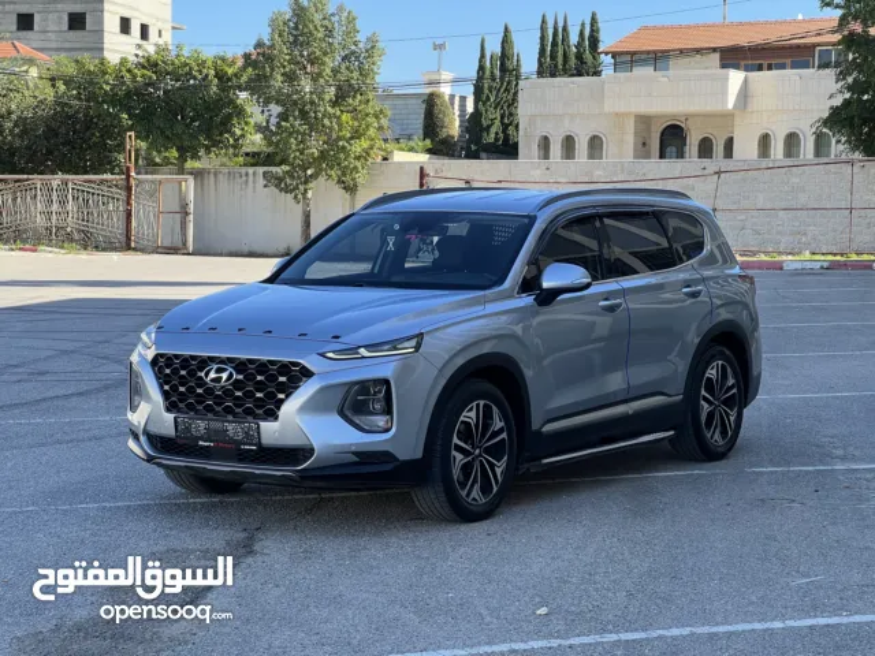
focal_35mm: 77
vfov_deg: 19.1
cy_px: 328
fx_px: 1946
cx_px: 438
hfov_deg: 25.3
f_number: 2.8
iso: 32
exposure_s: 1/190
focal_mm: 9
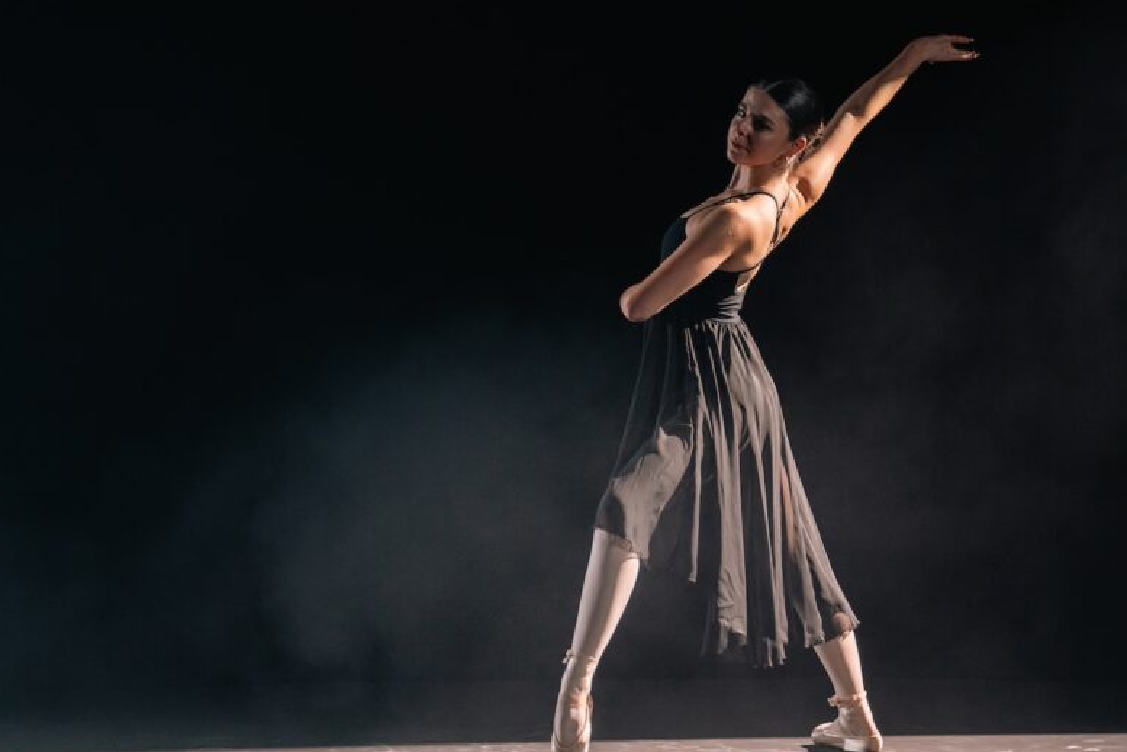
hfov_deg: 19.8
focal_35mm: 103
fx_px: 3224
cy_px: 361
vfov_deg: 13.3
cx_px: 705
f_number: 2.8
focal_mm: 80
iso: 1250
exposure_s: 1/160
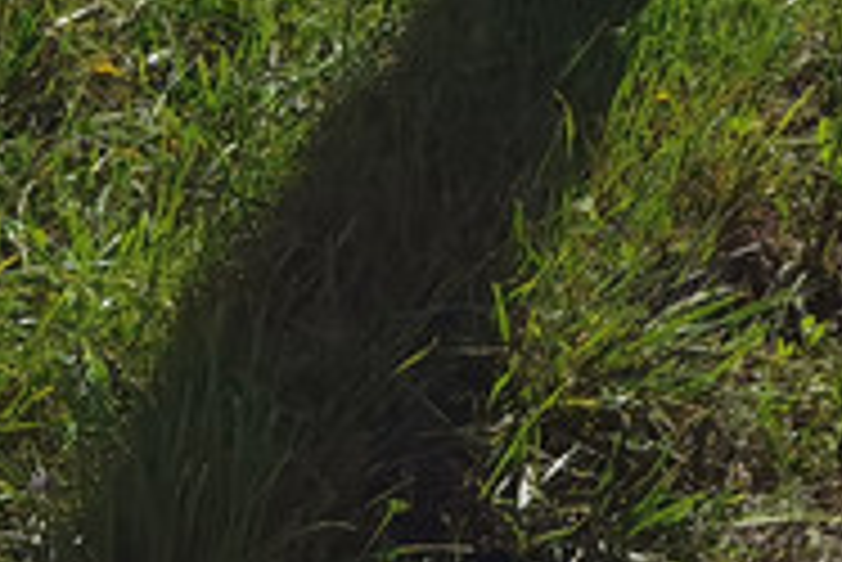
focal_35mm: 160
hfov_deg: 11.4
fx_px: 3745
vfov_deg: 7.5
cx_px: 1785
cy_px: -1120
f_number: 1.9
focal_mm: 6.71
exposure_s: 1/7752
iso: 50
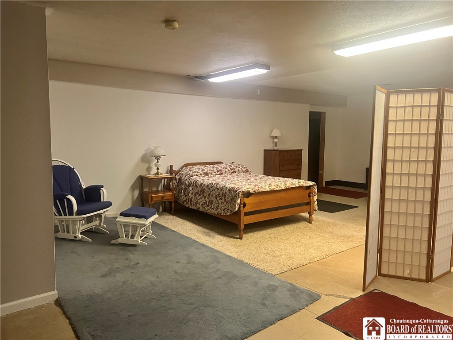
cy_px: 170
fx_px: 340
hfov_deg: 67.3
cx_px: 226
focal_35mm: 26
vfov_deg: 53.1
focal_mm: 5.7
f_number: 1.5
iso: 400
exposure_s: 1/60
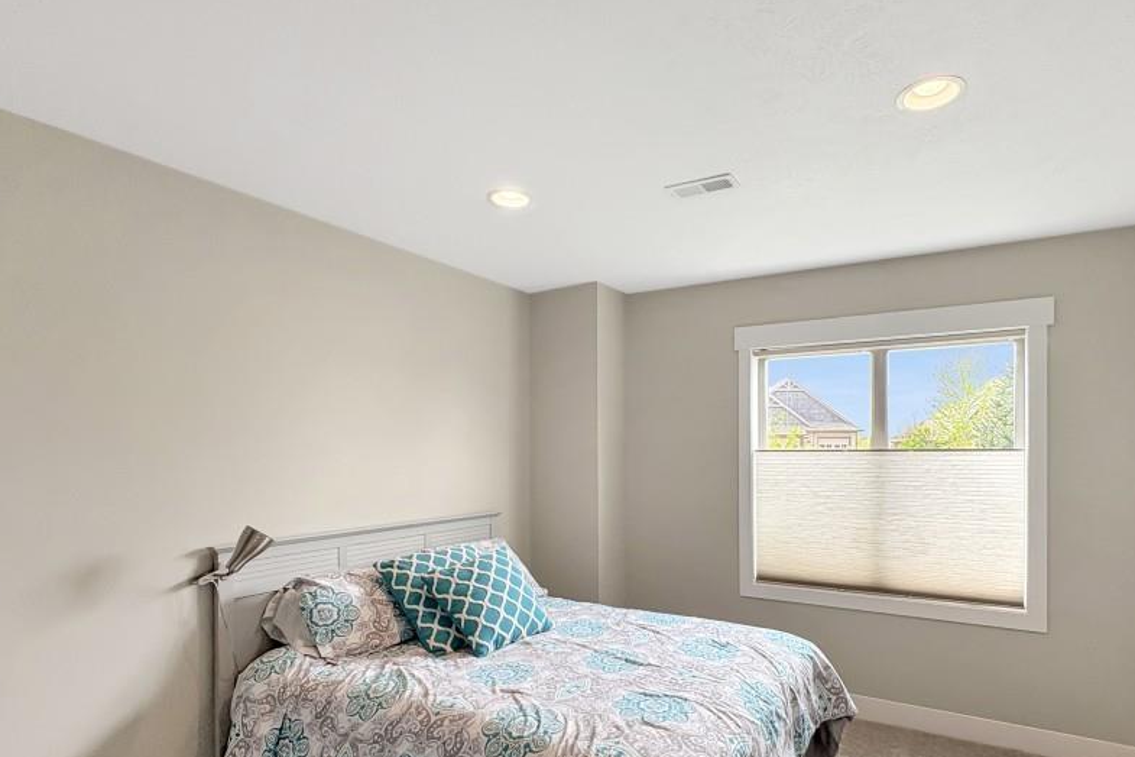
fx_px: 599
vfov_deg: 63.3
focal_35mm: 19
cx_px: 648
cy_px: 489
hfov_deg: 86.4
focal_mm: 2.22
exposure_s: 1/120
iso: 64
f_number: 2.2
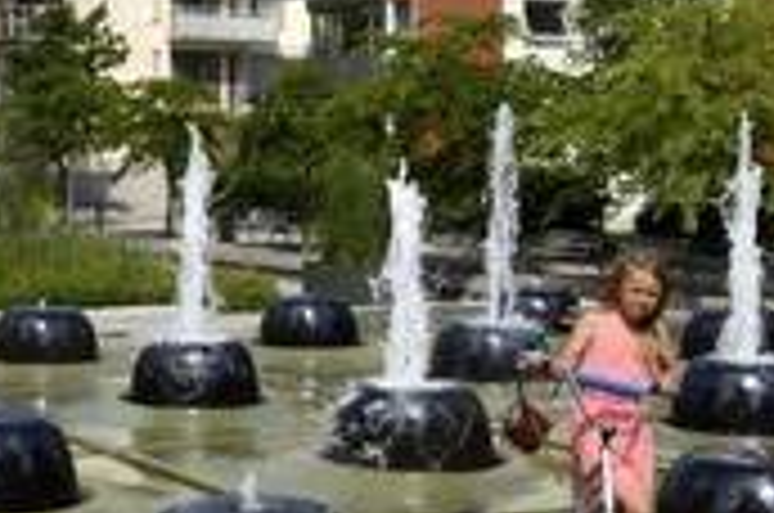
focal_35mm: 71
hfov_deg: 28.0
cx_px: 162
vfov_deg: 19.0
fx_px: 1524
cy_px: 148
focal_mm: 29
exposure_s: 1/250
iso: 400
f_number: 18
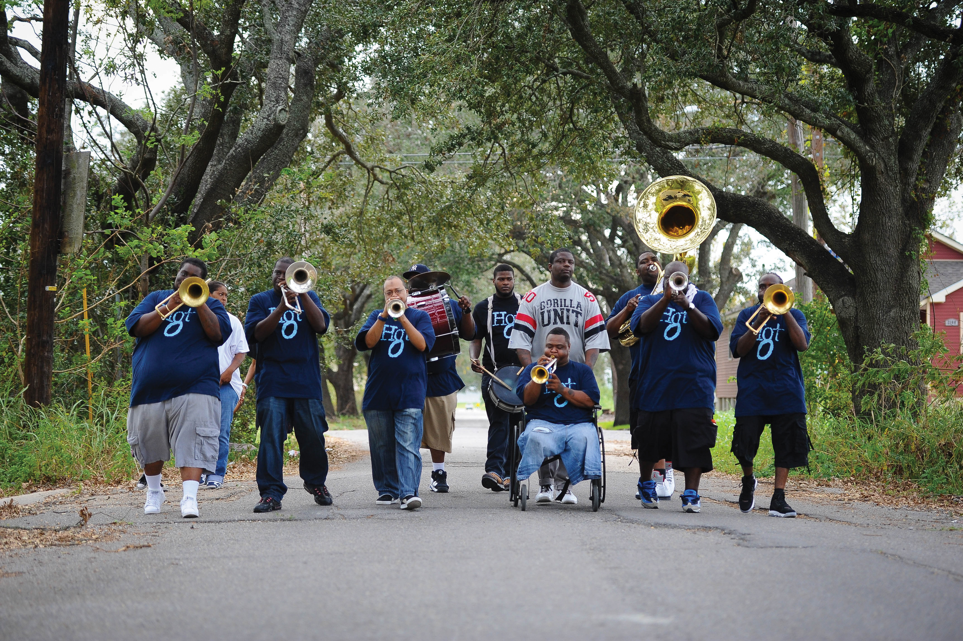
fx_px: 2406
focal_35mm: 90
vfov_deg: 15.2
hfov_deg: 22.6
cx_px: 482
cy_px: 320
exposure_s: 1/320
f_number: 2.8
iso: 640
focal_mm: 90
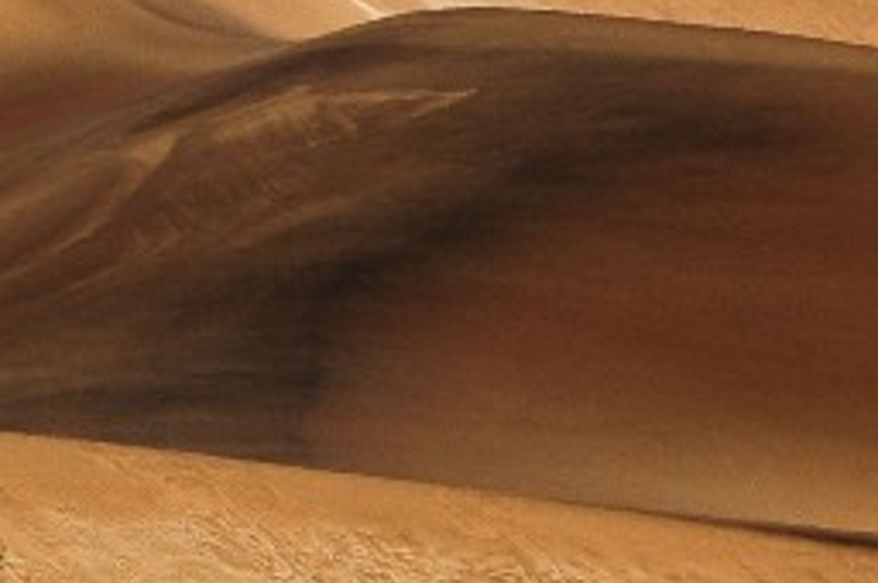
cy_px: 574
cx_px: 247
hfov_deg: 3.4
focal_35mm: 601
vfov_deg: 2.3
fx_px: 14639
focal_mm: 100
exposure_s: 1/1000
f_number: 8
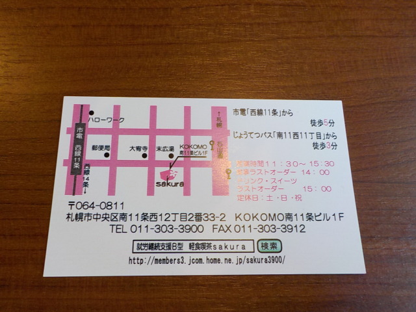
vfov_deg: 46.8
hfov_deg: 60.0
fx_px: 361
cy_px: 156
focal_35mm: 30
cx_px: 208
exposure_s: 1/30
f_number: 3.3
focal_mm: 4.1
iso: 125
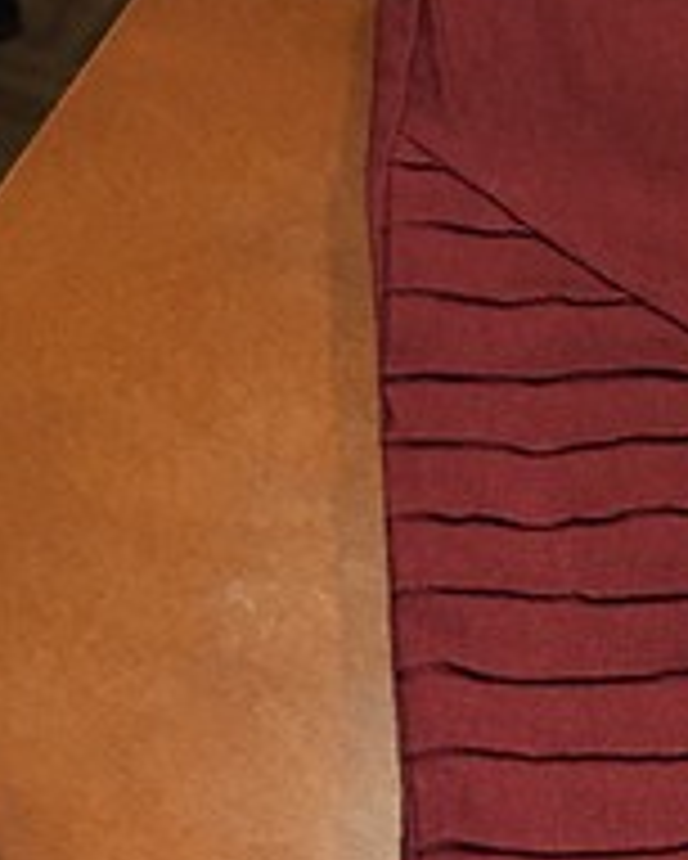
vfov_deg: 25.4
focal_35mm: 74
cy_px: 644
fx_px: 1882
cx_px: 803
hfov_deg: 19.6
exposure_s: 1/15
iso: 400
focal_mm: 4.15
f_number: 2.2
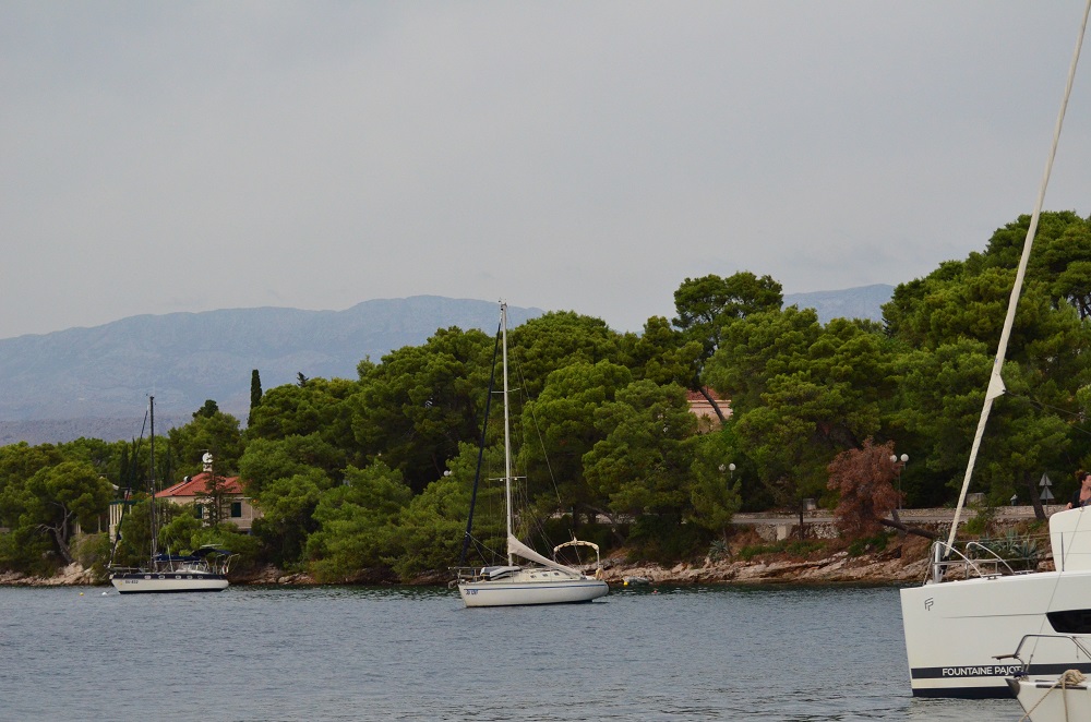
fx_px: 3175
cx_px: 546
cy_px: 361
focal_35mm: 105
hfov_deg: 19.5
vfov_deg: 13.0
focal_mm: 70
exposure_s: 1/1600
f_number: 4.5
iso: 2000
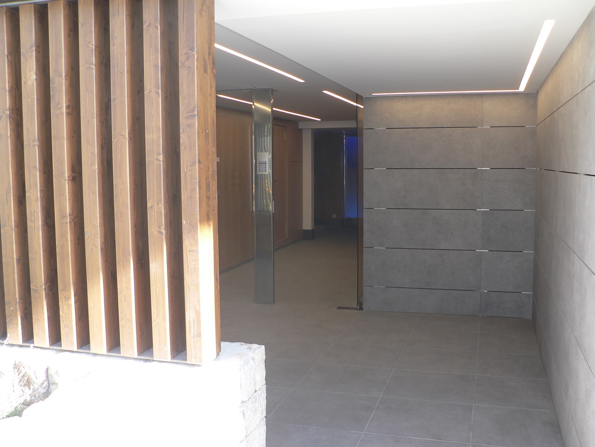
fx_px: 619
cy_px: 224
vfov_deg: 39.7
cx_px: 298
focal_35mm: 36
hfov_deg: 51.4
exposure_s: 1/60
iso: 80
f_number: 2.8
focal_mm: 6
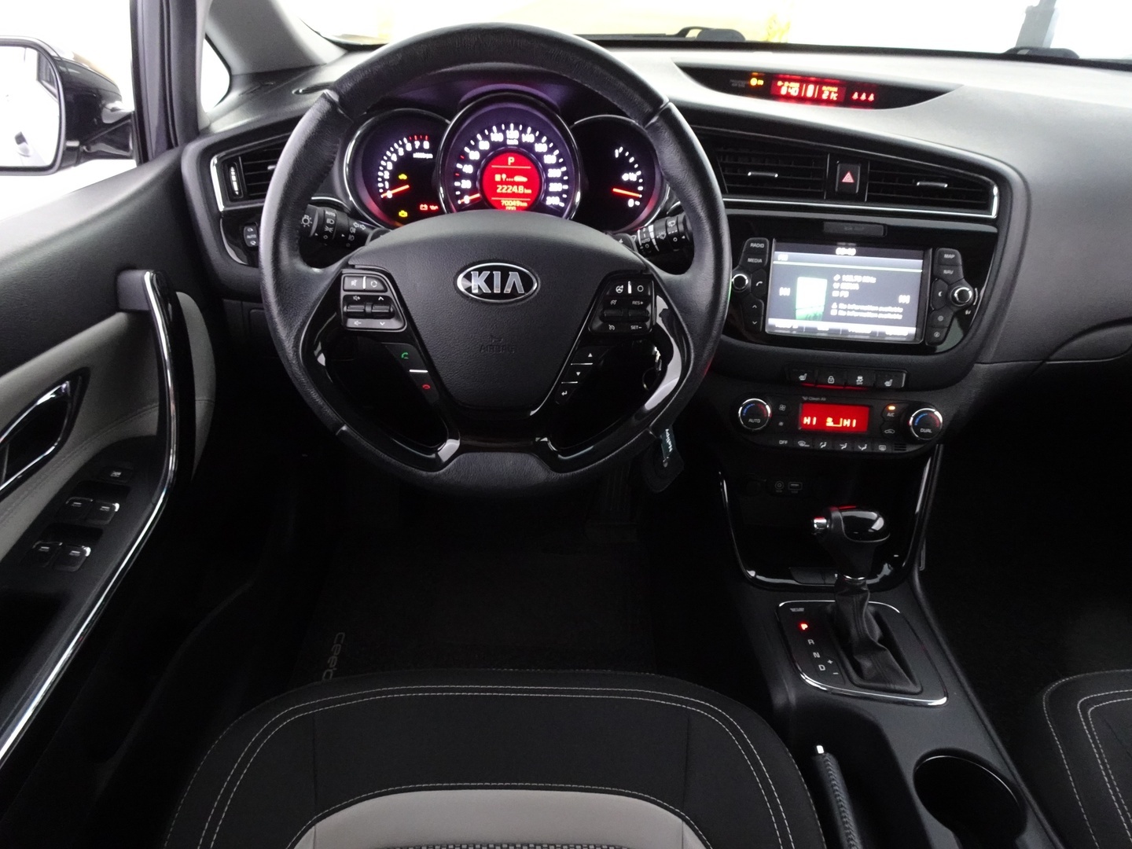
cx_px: 566
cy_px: 424
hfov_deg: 71.6
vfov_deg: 56.8
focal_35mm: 24
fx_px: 785
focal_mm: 4.25
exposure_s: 1/8
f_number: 3.5
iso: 800
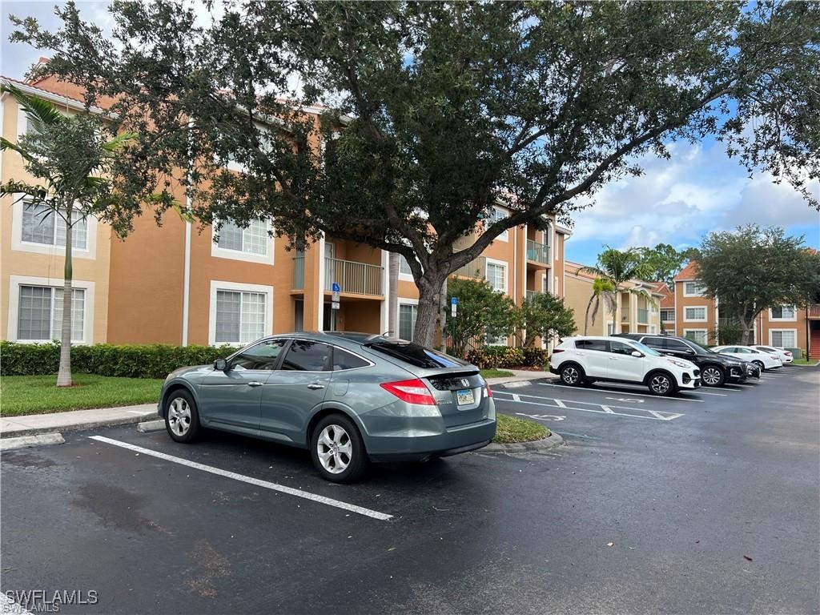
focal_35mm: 26
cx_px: 410
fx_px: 616
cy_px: 308
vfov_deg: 53.1
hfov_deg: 67.3
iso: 50
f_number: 1.5
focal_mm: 5.7
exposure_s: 1/1266
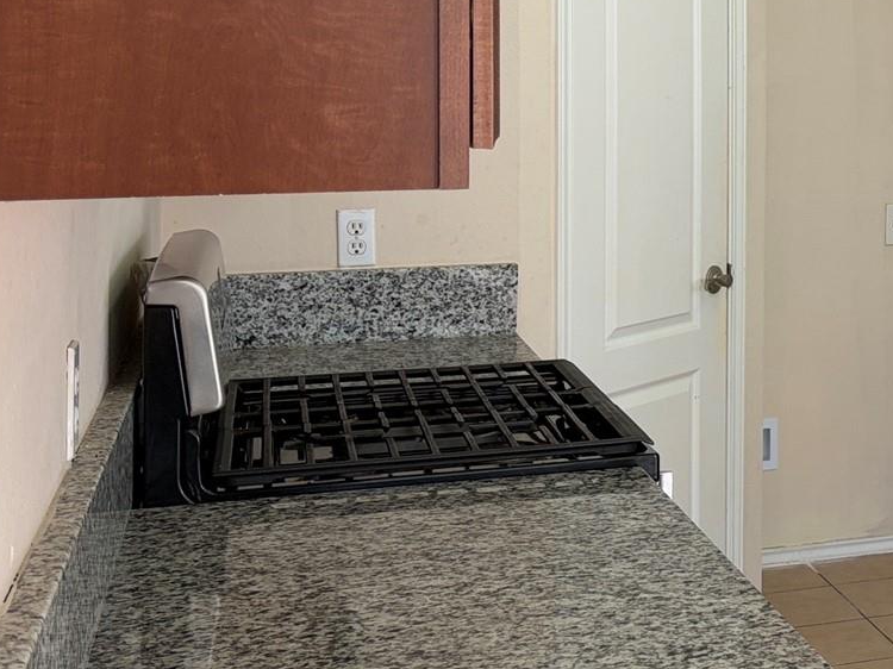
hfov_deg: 24.6
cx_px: 1088
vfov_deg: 20.3
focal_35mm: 71
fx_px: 1831
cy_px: 80
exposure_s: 1/60
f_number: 1.6
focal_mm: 5.96
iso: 64
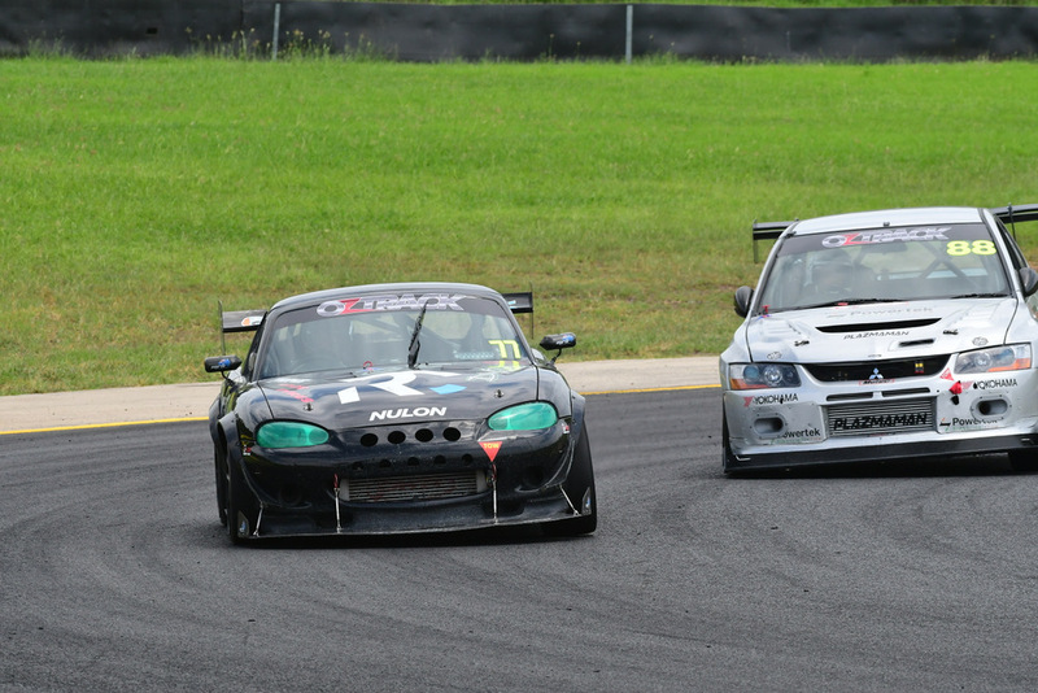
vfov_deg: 3.7
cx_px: 519
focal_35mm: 375
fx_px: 10816
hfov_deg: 5.5
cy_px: 346
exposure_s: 1/640
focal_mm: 250
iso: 640
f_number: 11
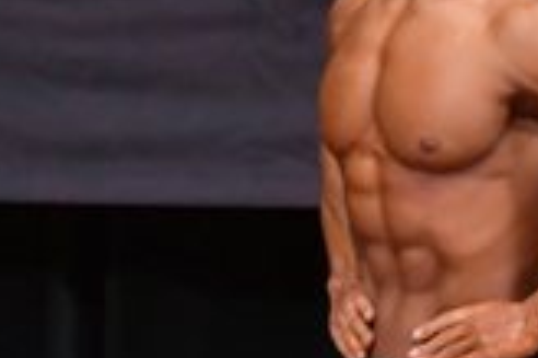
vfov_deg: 1.0
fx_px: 20140
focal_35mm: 1349
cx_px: 956
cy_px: 489
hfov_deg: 1.5
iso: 5000
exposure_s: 1/400
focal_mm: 190
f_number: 5.6
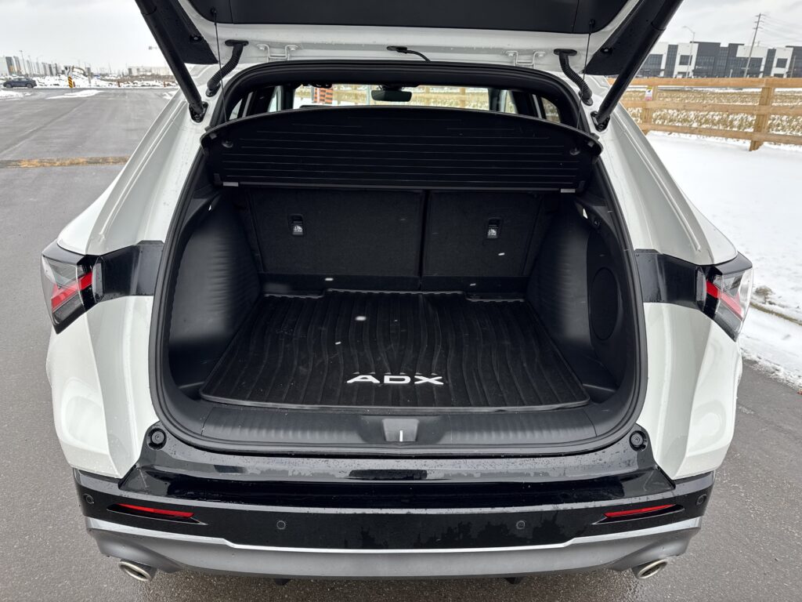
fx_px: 556
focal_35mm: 24
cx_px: 401
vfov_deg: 56.8
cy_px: 301
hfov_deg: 71.6
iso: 80
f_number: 1.78
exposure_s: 1/349
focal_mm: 6.76
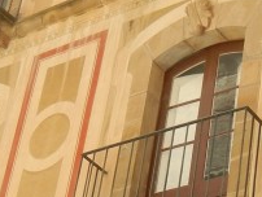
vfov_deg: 9.8
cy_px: 140
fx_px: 1152
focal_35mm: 152
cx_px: 180
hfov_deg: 13.0
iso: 160
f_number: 3.5
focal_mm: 5.4
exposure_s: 1/290
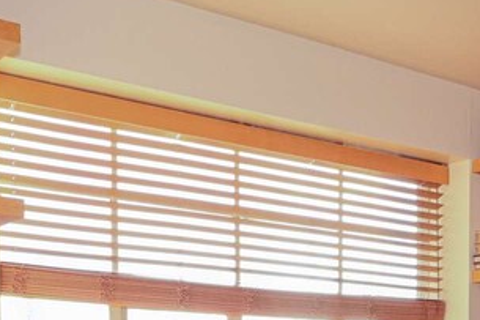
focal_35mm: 59
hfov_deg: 28.9
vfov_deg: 20.1
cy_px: 468
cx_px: 590
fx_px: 786
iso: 1250
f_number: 9
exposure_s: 1/60
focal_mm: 12
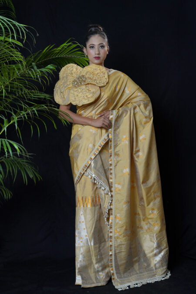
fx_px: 338
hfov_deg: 32.3
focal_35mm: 41
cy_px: 147
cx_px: 98
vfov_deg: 47.0
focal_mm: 41.4
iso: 320
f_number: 6.3
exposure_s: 1/160
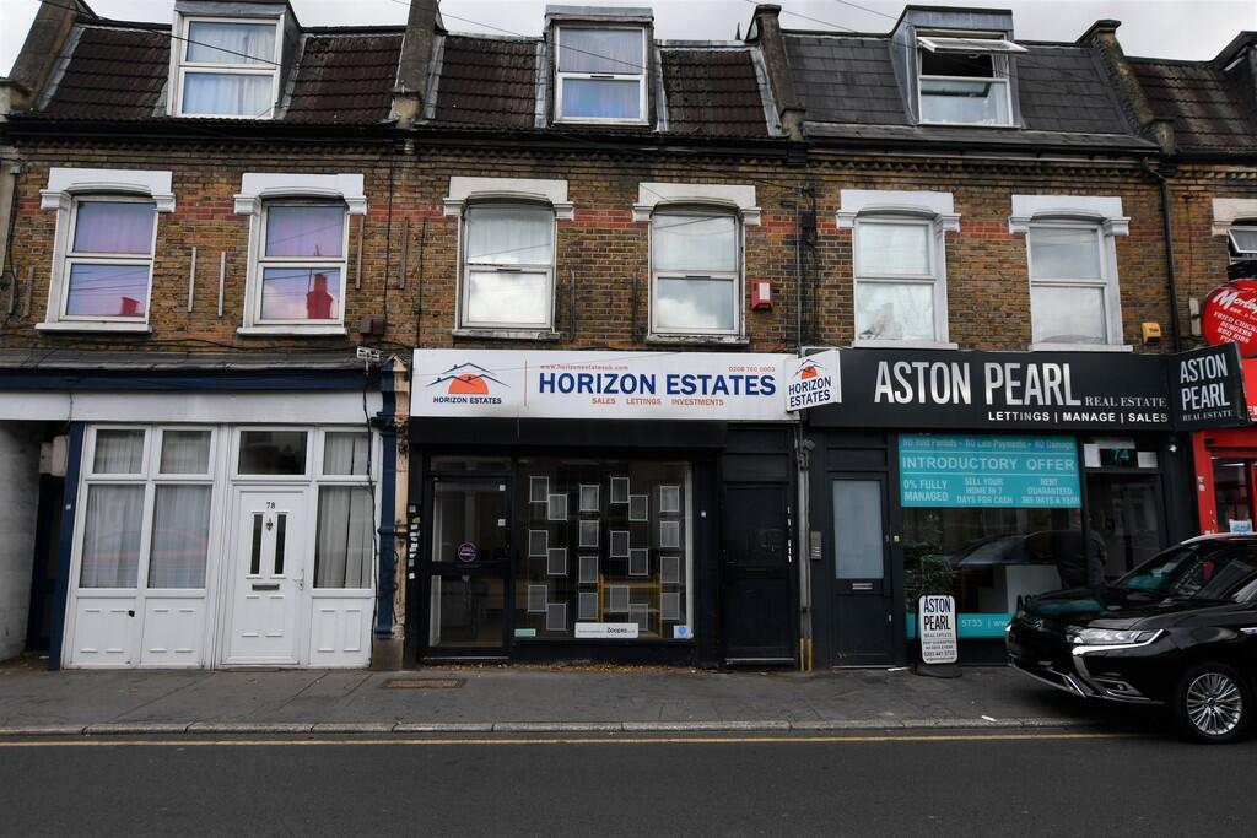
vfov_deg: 64.6
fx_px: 663
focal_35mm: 19
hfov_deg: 86.9
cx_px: 628
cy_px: 419
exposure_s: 1/160
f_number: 6.3
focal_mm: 13
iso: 100
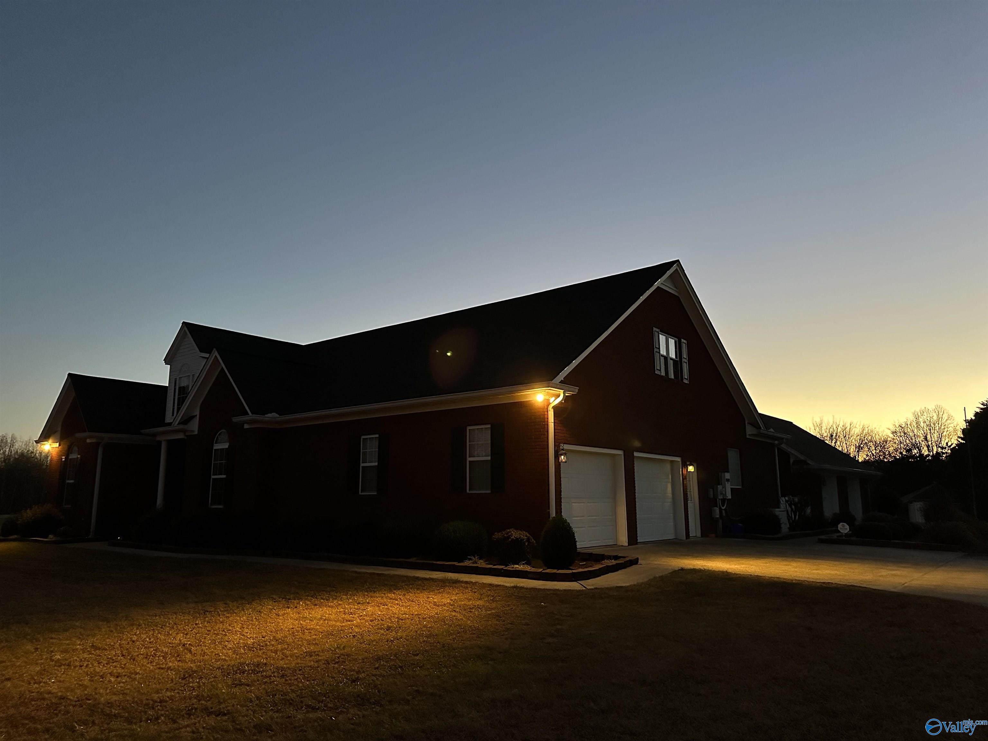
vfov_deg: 56.8
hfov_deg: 71.6
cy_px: 370
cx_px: 494
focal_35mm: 24
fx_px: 685
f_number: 1.78
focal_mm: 6.86
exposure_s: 1/40
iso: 1000
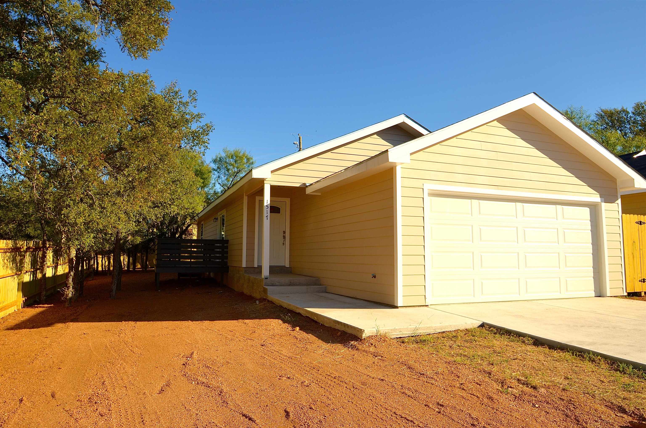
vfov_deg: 52.9
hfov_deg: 73.9
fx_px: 430
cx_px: 323
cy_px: 214
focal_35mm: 24
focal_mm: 16
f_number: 8
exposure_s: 1/200
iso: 100
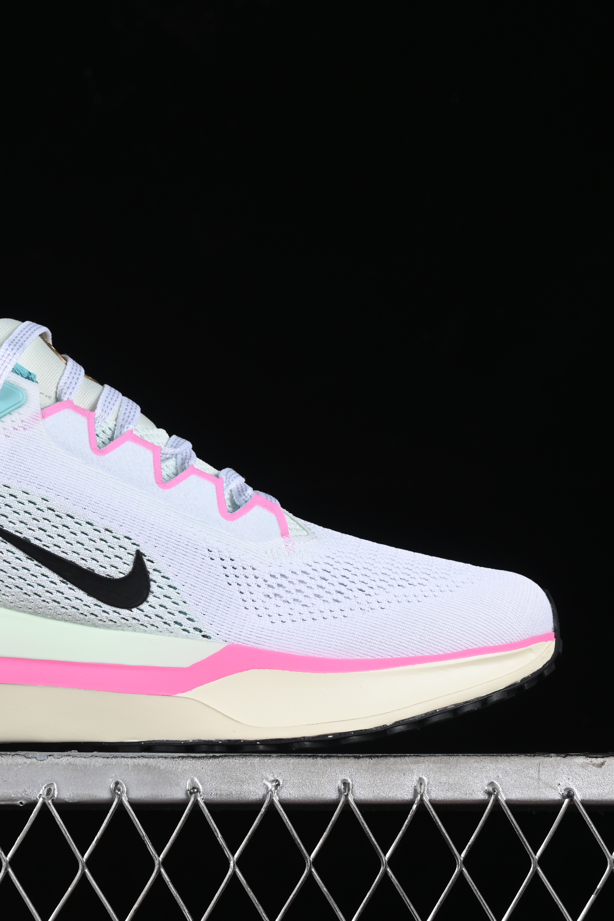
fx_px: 2891
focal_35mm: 113
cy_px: 460
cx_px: 75
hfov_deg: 12.0
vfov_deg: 18.1
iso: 160
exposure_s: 1/80
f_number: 8
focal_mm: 50
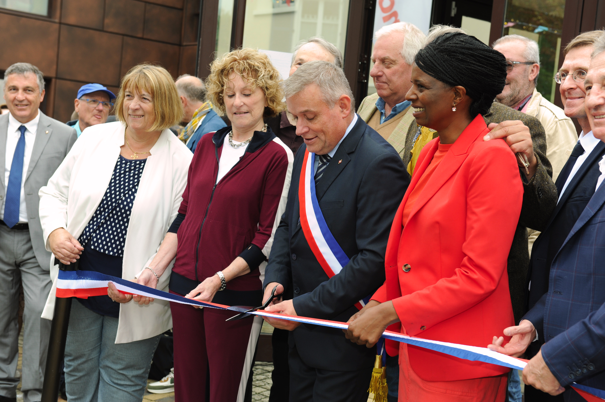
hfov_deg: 35.7
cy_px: 201
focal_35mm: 56
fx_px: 940
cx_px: 302
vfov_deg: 24.2
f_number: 6.3
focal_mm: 56
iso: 500
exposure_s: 1/125
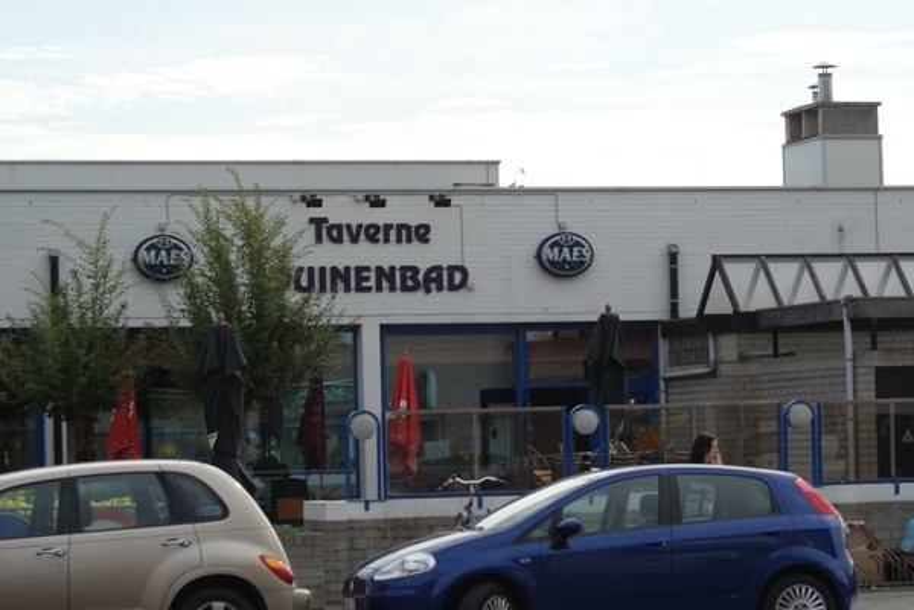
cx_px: 457
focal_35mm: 112
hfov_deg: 18.2
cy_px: 305
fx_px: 2856
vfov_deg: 12.2
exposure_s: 1/160
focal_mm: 75
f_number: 9
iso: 100
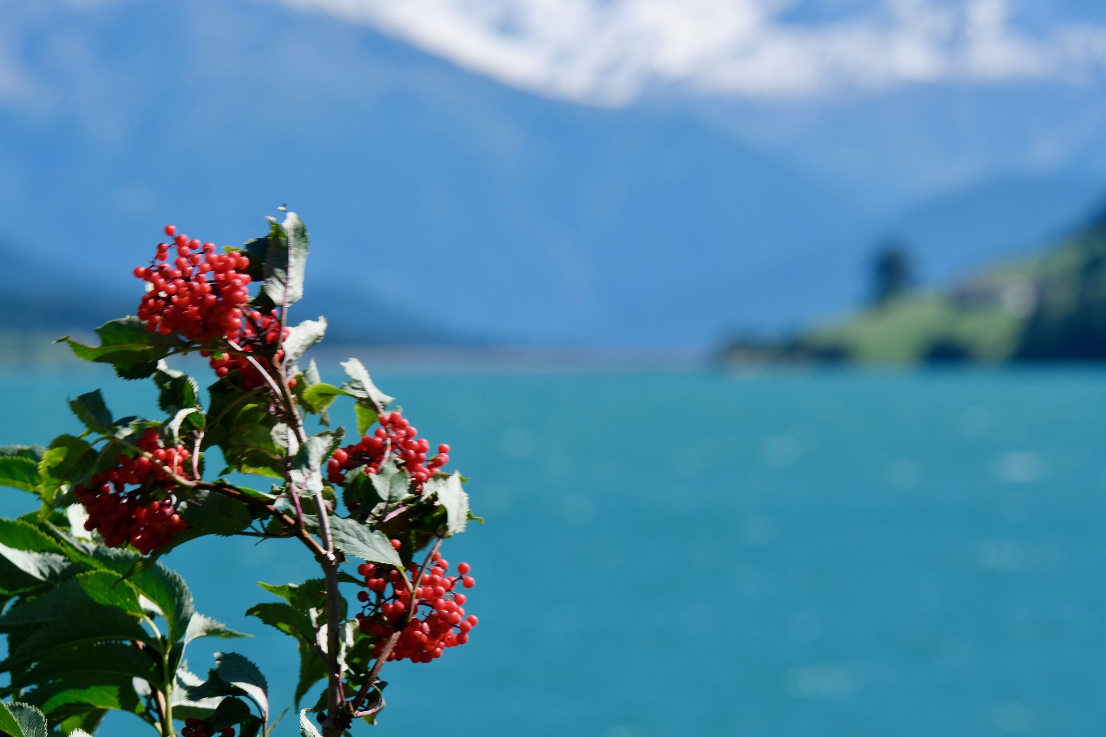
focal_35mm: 300
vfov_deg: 4.6
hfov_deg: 6.9
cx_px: 553
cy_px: 368
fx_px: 9216
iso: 400
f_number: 13
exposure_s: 1/300
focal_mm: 200
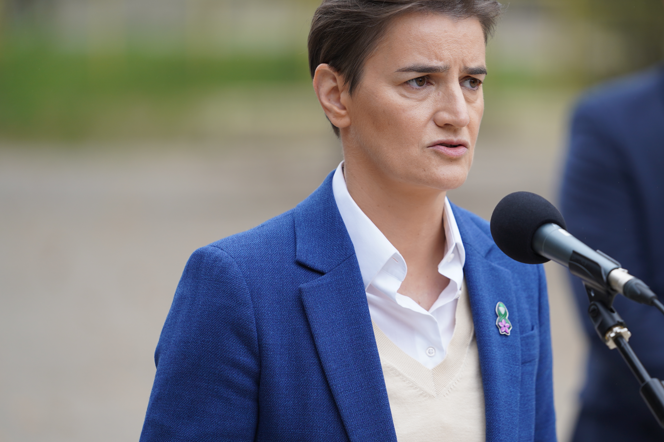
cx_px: 430
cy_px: 208
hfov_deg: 7.9
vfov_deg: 5.3
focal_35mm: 261
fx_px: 4813
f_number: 2.8
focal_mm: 200
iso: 200
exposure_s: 1/400
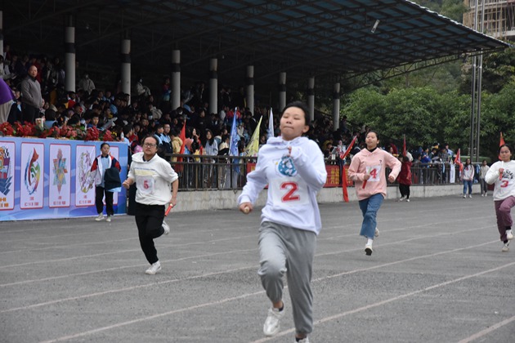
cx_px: 258
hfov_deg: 13.0
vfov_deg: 8.7
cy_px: 172
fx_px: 2253
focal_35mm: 158
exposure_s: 1/1250
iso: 1000
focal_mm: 105
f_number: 9
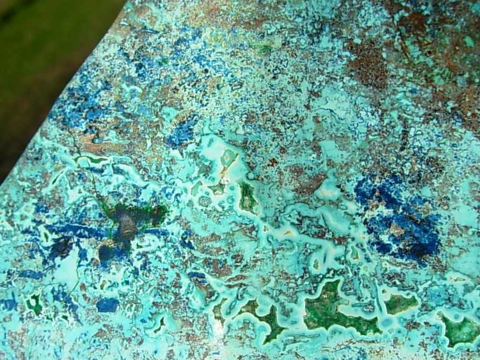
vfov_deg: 29.7
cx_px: 255
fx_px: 680
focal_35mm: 49
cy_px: 189
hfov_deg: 38.9
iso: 50
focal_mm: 6.3
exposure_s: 1/861
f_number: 4.9
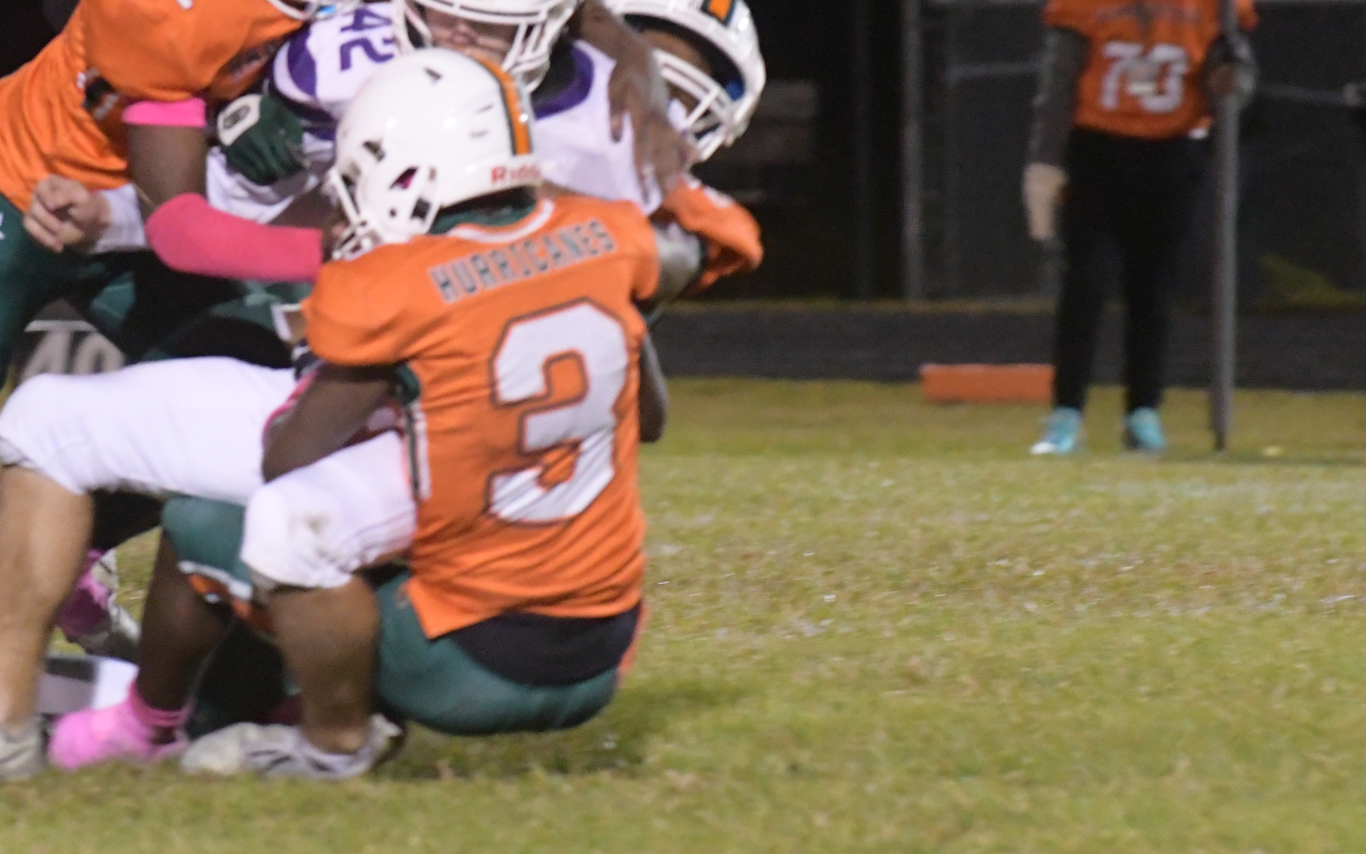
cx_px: 393
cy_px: 120
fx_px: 20030
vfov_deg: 2.4
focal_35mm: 538
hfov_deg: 3.9
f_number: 5
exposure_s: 1/320
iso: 10000
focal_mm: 200
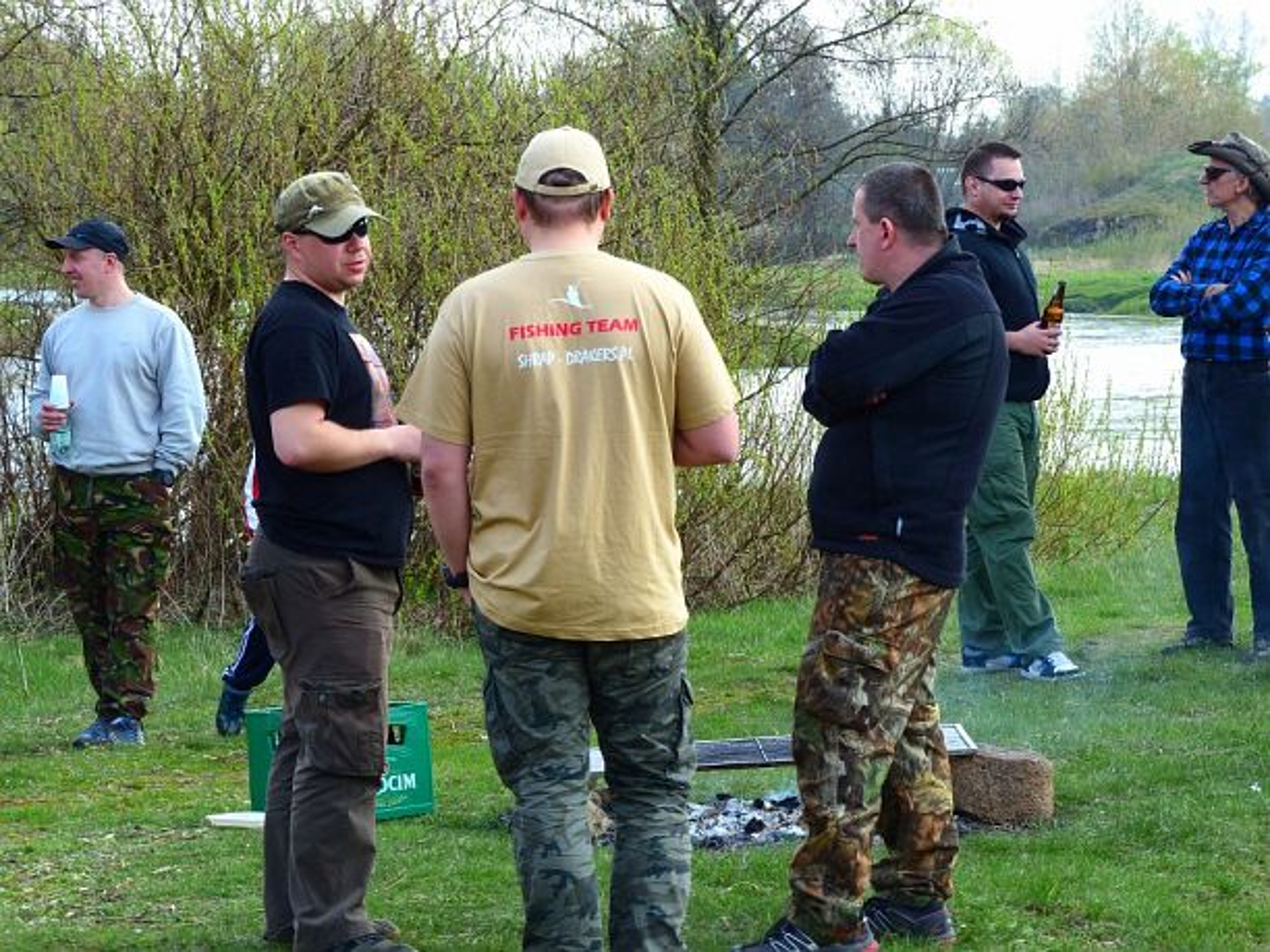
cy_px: 476
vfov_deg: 8.7
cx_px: 635
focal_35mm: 170
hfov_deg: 11.6
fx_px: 6237
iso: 100
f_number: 4
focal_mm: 30.6
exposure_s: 1/160
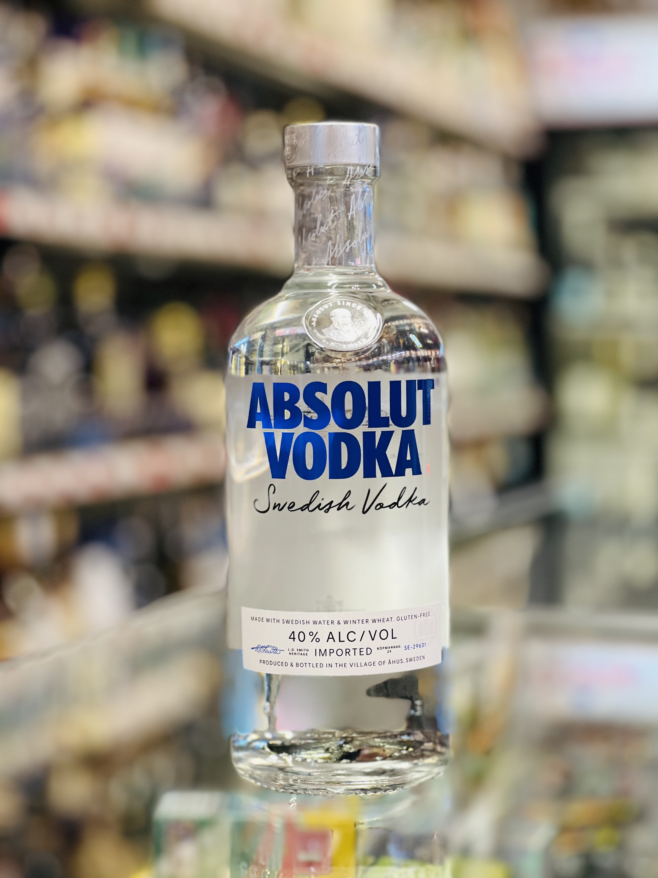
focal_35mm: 77
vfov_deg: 25.3
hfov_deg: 19.1
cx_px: 329
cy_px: 439
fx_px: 1952
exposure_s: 1/40
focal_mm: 9
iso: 200
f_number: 2.8
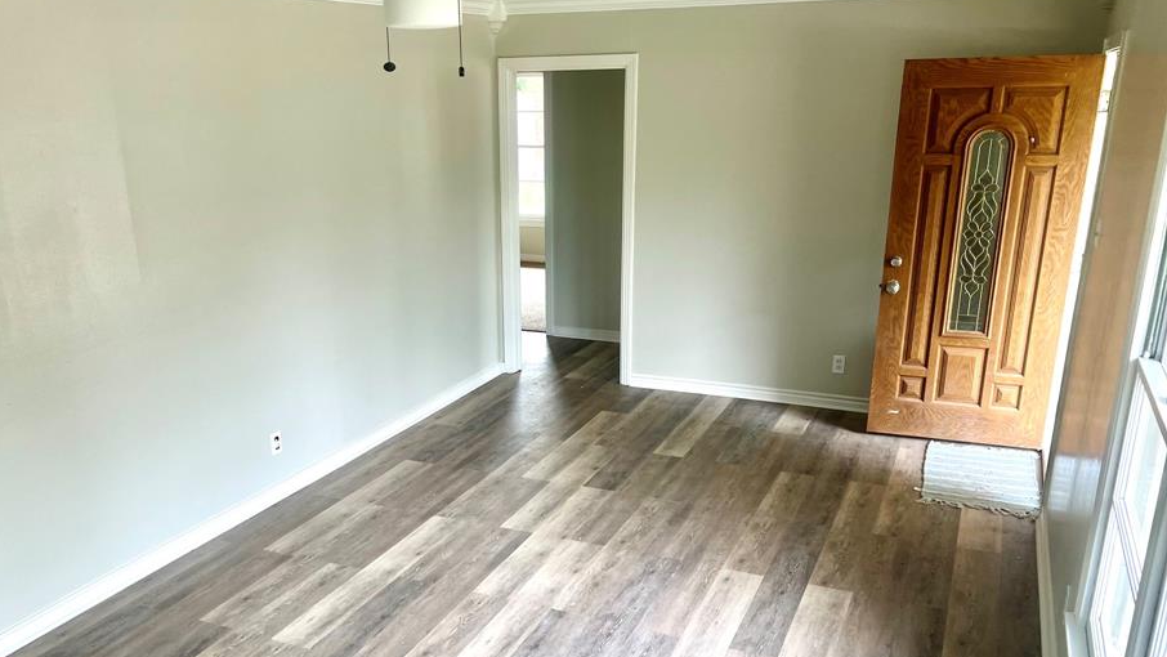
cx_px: 529
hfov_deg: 60.9
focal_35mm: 32
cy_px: 419
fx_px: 990
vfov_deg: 36.4
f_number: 1.5
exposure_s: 1/121
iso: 80
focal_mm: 5.7
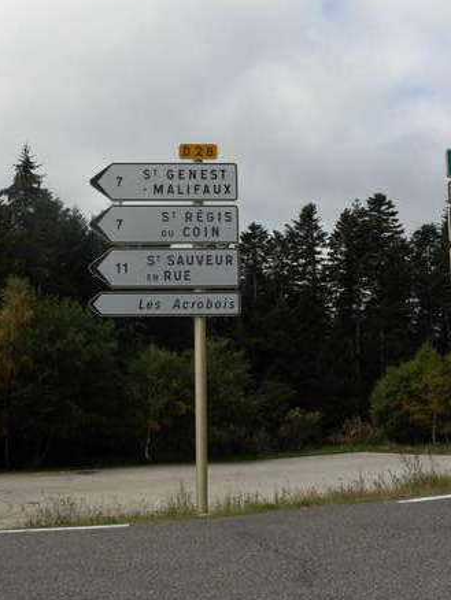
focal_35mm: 52
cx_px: 170
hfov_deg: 28.0
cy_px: 236
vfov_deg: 36.6
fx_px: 902
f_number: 4.9
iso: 79
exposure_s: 1/512
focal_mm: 6.3
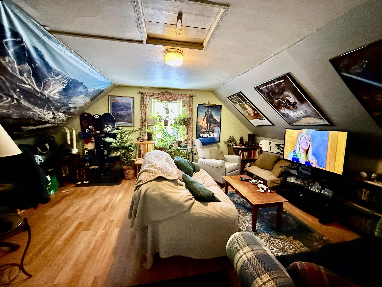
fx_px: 154
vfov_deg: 85.7
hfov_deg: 102.1
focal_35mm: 14
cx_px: 191
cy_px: 144
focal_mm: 2.22
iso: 1000
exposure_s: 1/53
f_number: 2.2
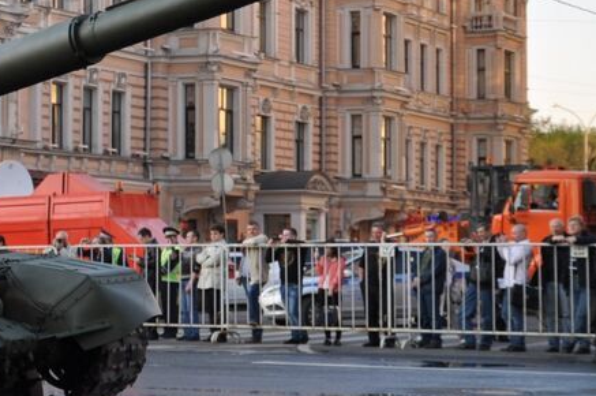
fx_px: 2033
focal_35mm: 123
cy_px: 160
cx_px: -260
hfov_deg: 15.5
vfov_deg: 11.1
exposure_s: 1/320
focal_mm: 28
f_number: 2.8
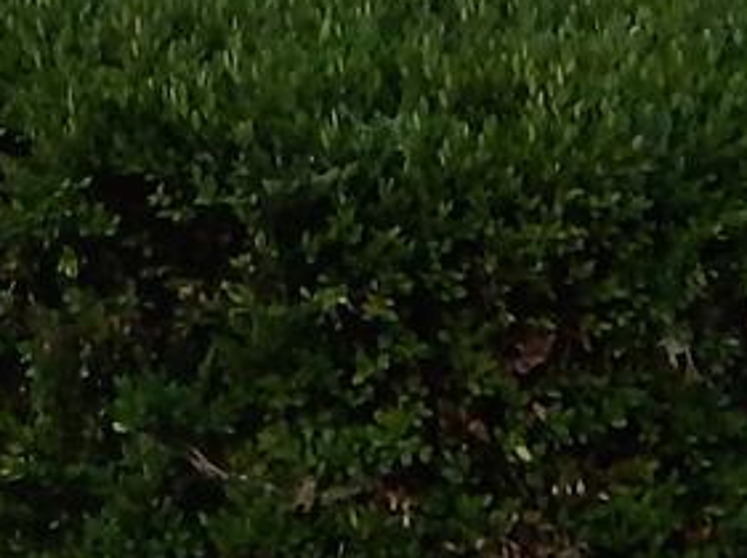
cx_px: 782
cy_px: -1375
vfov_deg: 5.5
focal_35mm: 248
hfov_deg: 7.9
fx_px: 5345
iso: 125
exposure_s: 1/400
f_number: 3.3
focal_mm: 6.1
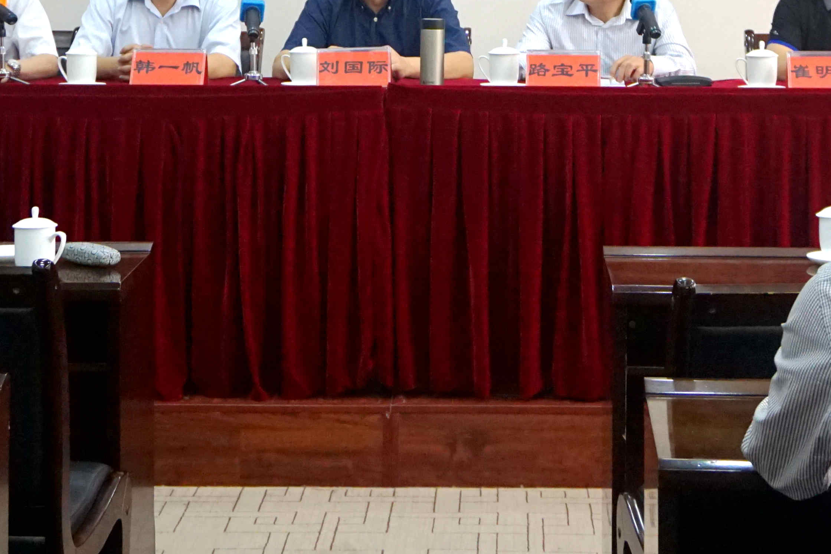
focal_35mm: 94
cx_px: 476
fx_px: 2170
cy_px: -106
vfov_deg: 14.1
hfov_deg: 21.7
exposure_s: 1/160
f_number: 4.5
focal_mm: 24
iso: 1000
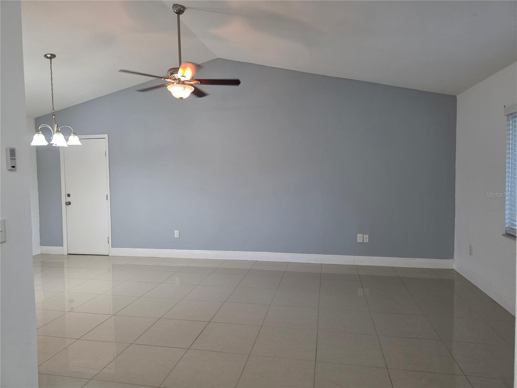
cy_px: 194
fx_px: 344
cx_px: 258
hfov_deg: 73.9
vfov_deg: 58.9
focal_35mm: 23
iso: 320
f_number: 1.7
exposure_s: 1/120
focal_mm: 6.3
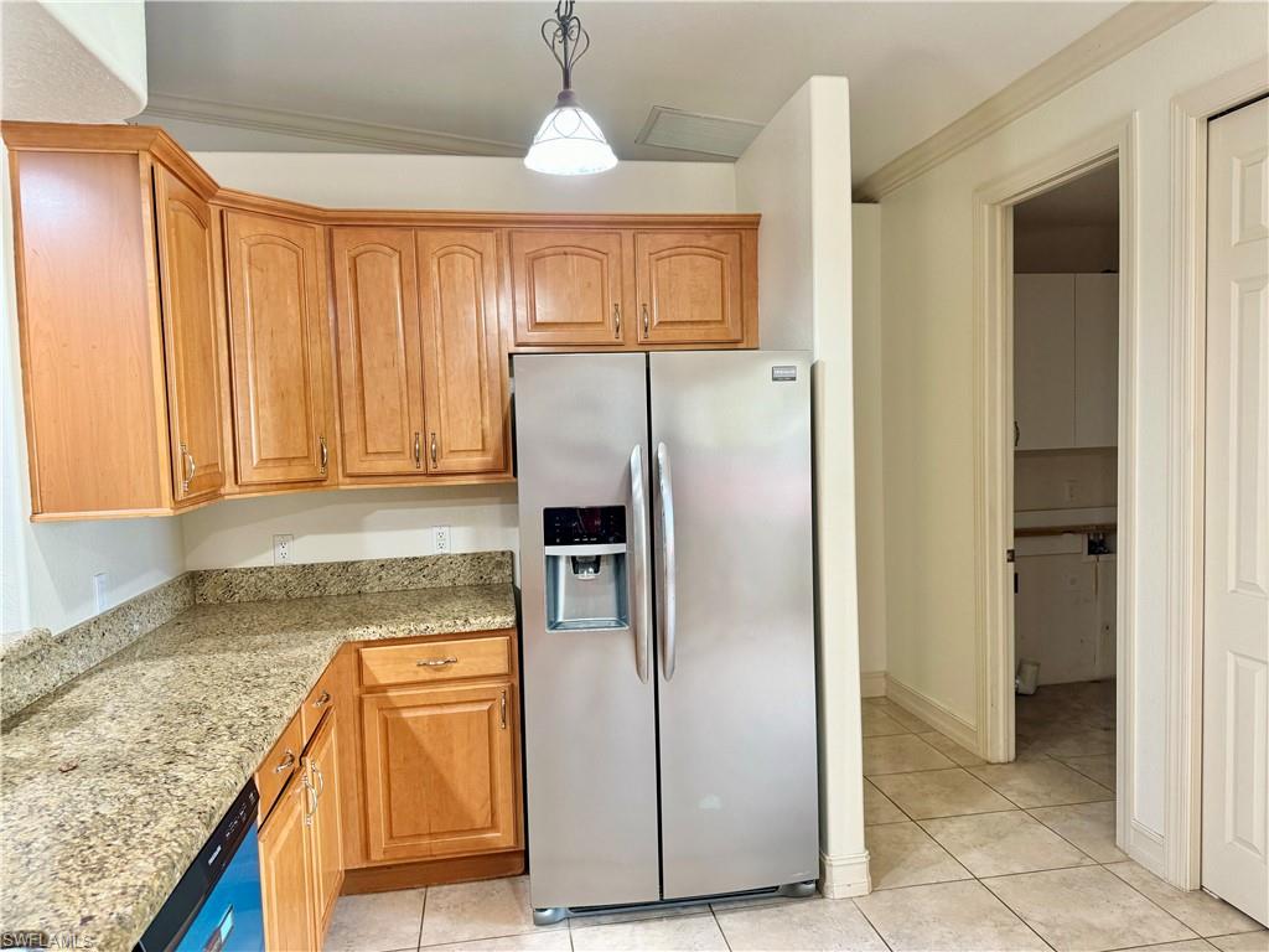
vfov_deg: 56.8
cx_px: 634
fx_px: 880
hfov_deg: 71.6
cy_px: 476
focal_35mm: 24
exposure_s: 1/60
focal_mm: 6.76
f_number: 1.78
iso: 250
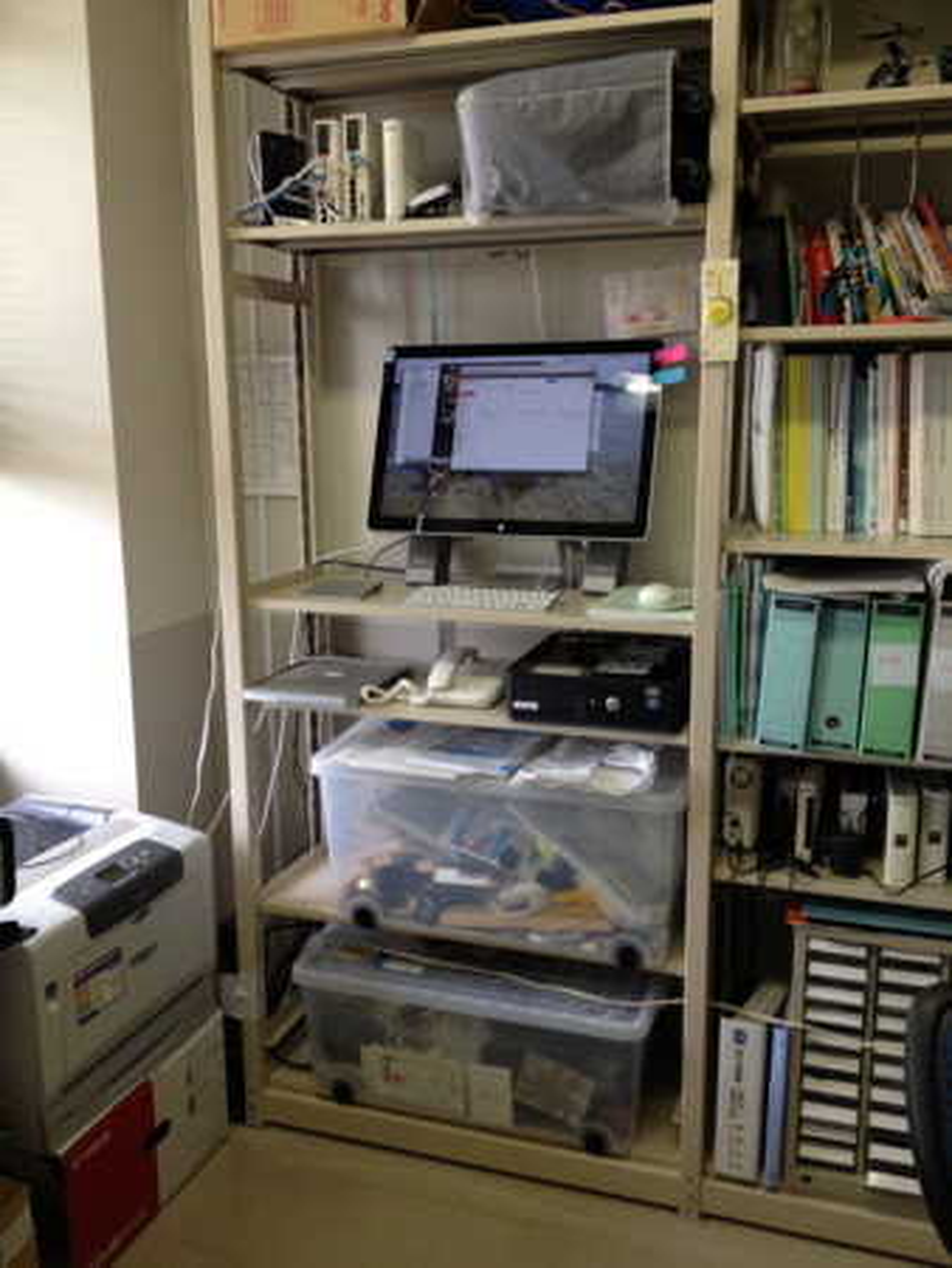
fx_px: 1282
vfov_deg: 52.6
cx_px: 476
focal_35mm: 35
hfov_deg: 40.7
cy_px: 634
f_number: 2.4
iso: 64
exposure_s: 1/30
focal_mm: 4.28
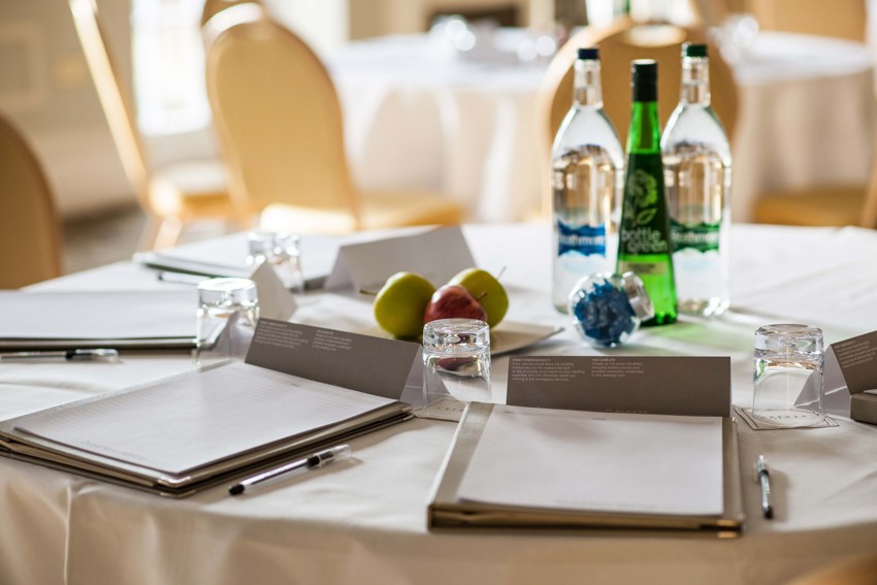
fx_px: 2071
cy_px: 292
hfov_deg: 23.9
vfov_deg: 16.1
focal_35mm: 85
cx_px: 438
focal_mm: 85
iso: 250
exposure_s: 1/60
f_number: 2.8
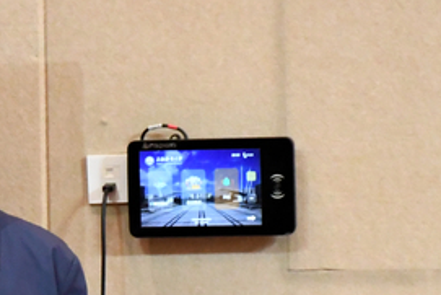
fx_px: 5062
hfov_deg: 5.0
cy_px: 234
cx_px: -68
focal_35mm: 413
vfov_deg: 3.3
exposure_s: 1/125
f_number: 5
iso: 4500
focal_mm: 75
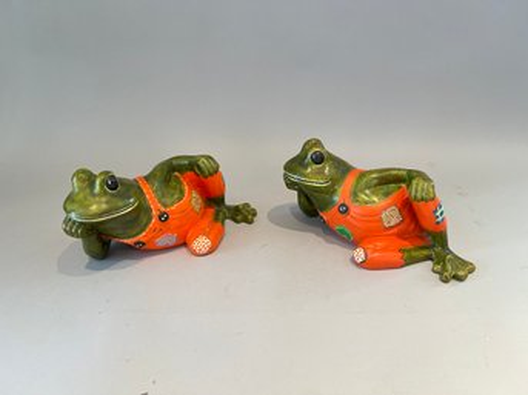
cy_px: 198
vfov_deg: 53.0
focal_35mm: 26
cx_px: 264
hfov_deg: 67.3
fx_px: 396
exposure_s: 1/60
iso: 160
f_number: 1.5
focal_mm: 5.7
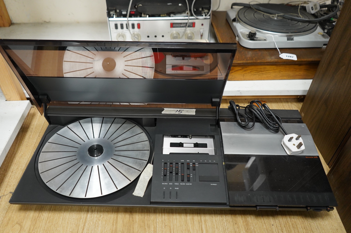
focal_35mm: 28
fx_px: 273
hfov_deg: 65.5
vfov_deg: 46.3
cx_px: 176
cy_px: 116
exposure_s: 1/160
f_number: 3.5
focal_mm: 28
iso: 3200
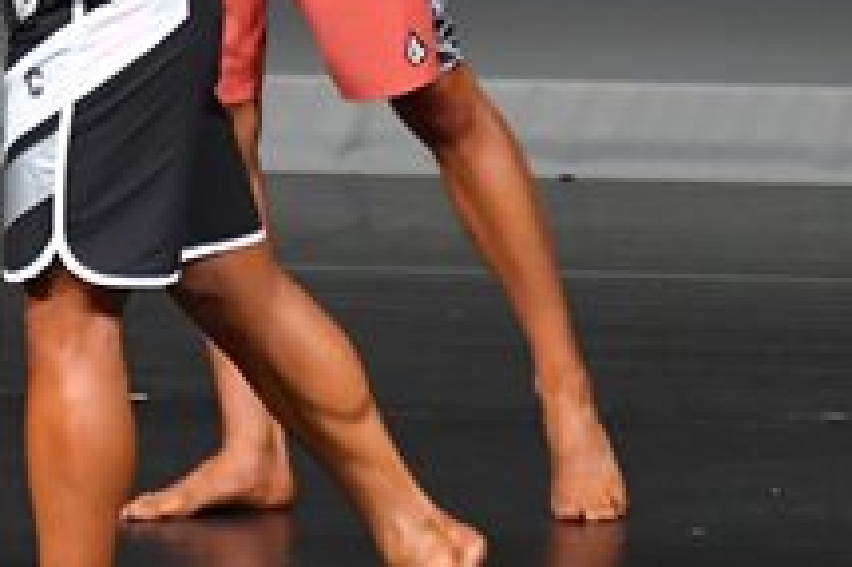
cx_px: -53
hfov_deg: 2.0
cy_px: -12
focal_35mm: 1026
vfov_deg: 1.3
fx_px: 24263
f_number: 5.6
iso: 4000
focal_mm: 190
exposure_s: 1/400
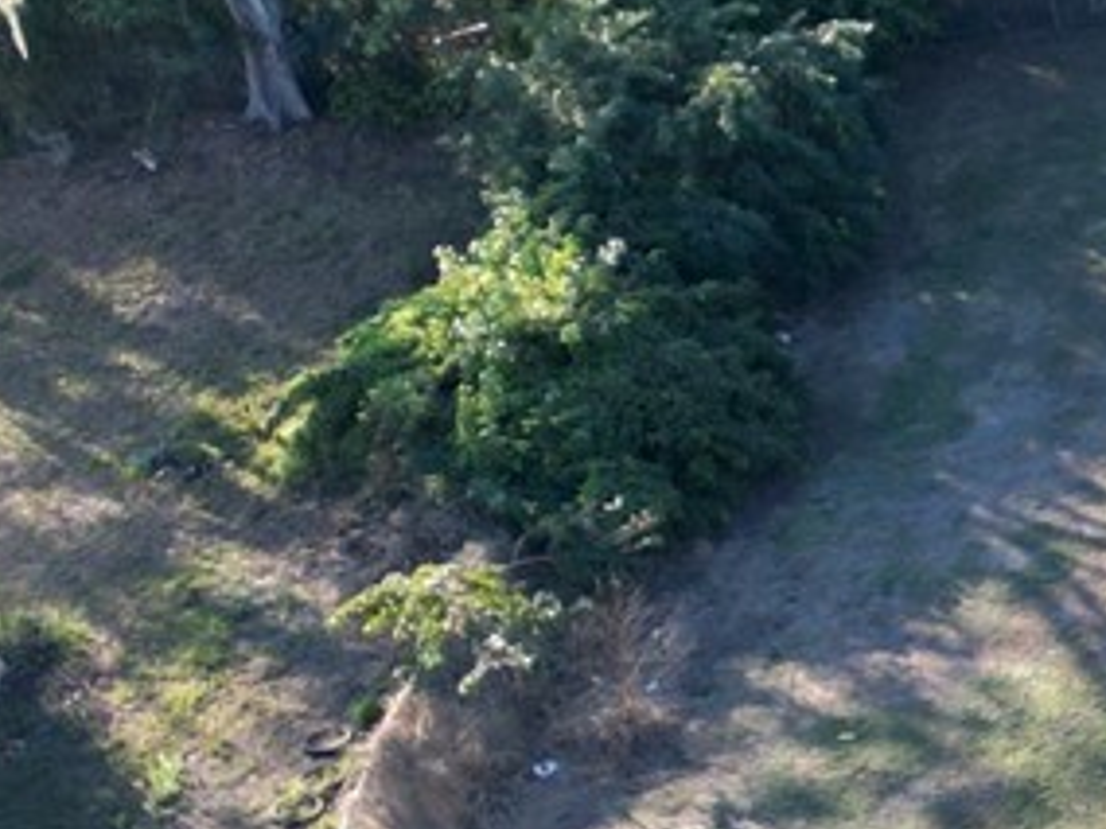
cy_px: 86
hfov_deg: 11.9
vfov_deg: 10.9
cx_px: 2644
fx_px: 4313
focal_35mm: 135
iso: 140
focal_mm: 6.72
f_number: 1.7
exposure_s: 1/1000
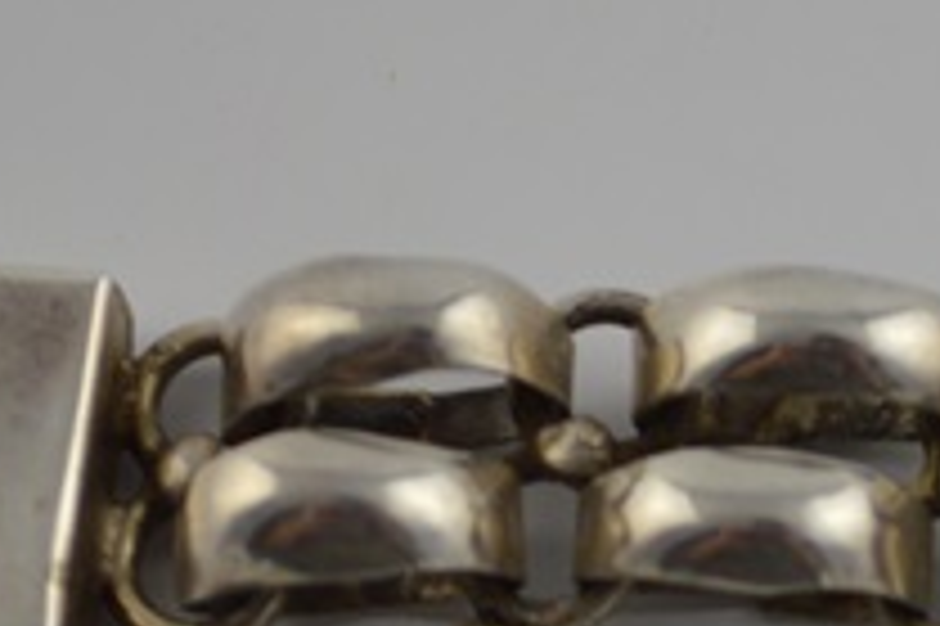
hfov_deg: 7.4
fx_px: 7218
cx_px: 855
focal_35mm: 277
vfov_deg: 4.9
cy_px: 849
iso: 400
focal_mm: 55
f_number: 5.6
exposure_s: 1/125
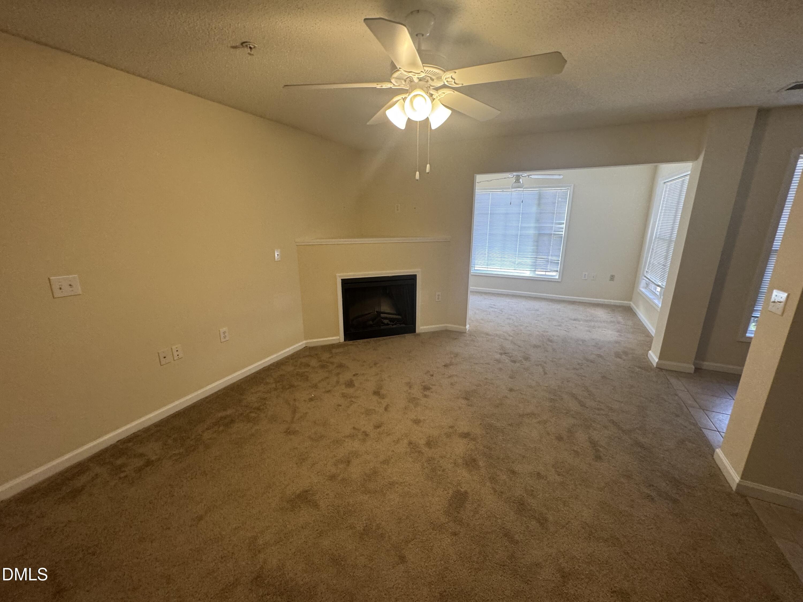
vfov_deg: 85.7
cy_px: 301
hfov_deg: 102.1
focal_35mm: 14
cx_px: 402
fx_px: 325
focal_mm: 2.22
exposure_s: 1/60
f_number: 2.2
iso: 200
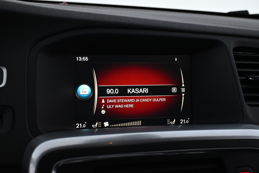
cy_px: 86
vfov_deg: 29.4
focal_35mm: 46
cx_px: 130
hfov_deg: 43.0
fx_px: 329
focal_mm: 30.5
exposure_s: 1/30
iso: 1400
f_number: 4.8
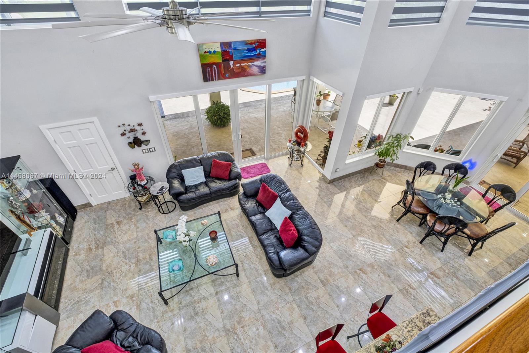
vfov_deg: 77.3
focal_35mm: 15
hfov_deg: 100.4
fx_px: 220
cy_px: 176
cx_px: 264
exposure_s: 1/30
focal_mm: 10
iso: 500
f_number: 8
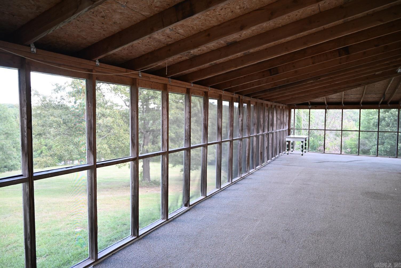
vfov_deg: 53.2
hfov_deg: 73.7
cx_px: 200
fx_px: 267
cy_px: 134
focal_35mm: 24
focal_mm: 24
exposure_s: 1/125
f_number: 4
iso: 1400
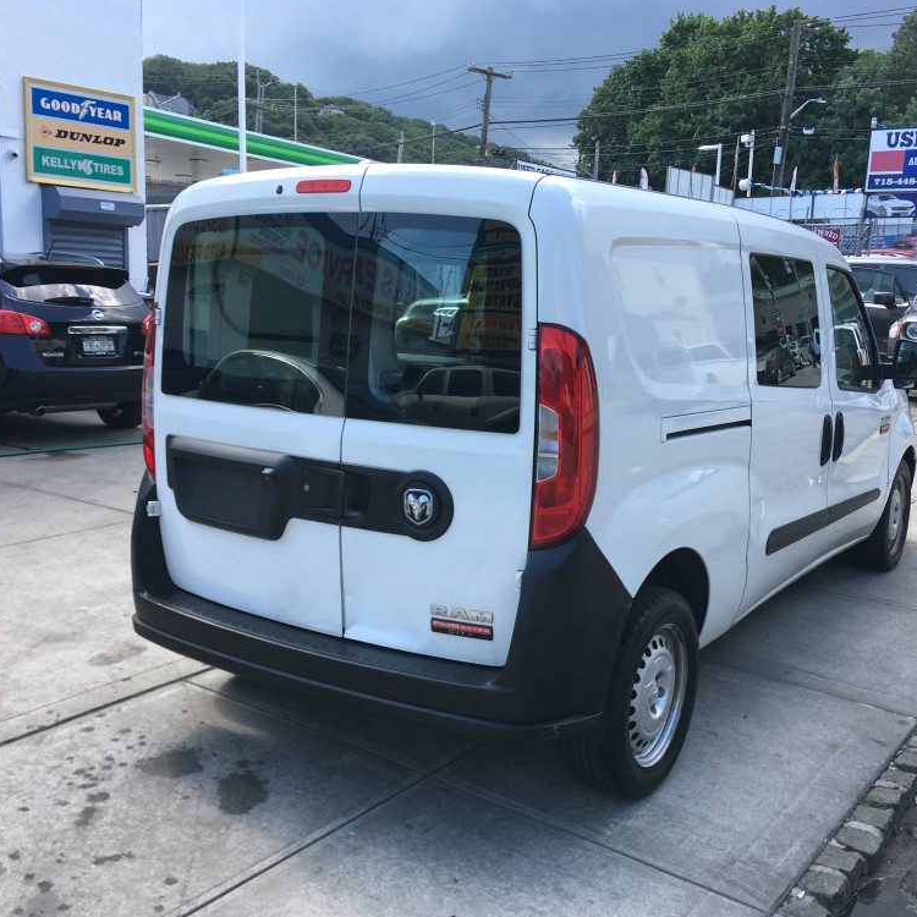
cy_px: 466
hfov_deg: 47.2
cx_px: 495
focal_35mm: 35
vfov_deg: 47.2
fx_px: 1049
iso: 25
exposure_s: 1/333
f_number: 2.2
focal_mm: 4.15
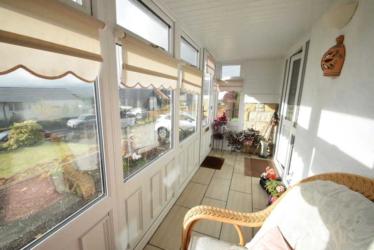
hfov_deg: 100.4
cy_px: 125
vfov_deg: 77.4
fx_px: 156
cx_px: 187
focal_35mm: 15
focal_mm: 10
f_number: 11
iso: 800
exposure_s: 1/500
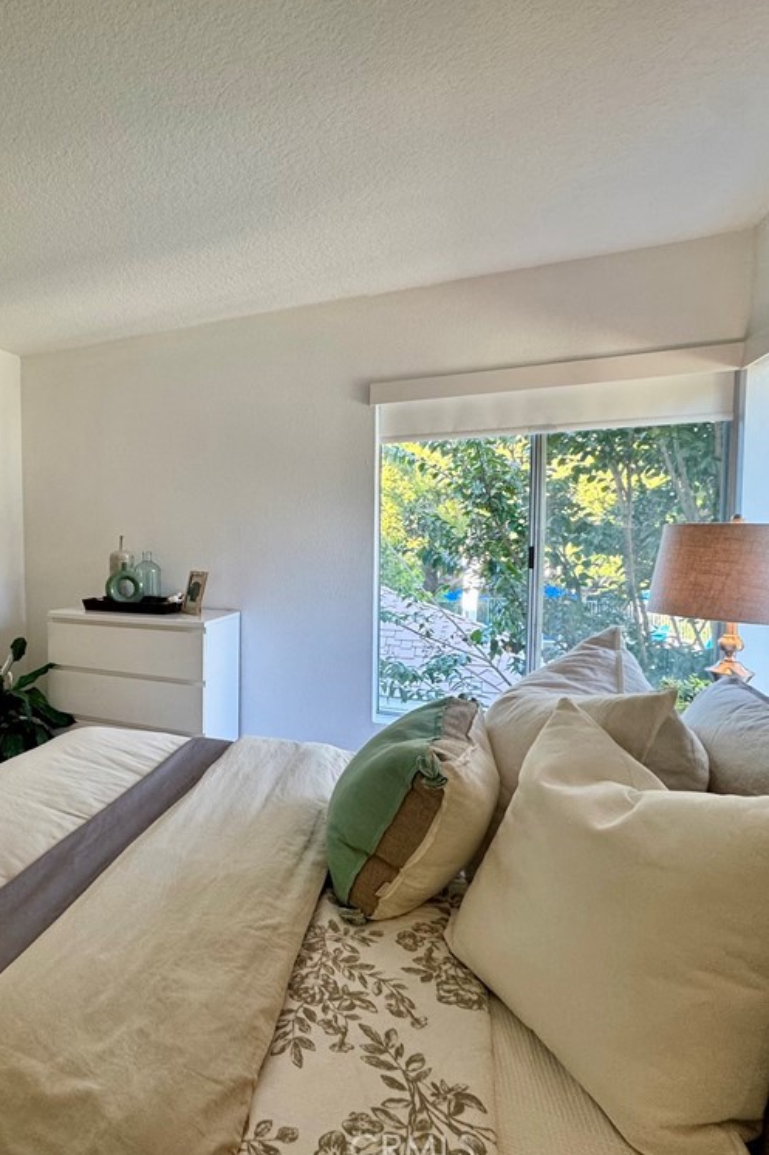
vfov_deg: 84.0
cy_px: 576
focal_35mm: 20
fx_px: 641
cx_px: 101
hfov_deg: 55.1
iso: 160
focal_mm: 2.22
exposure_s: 1/120
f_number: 2.2
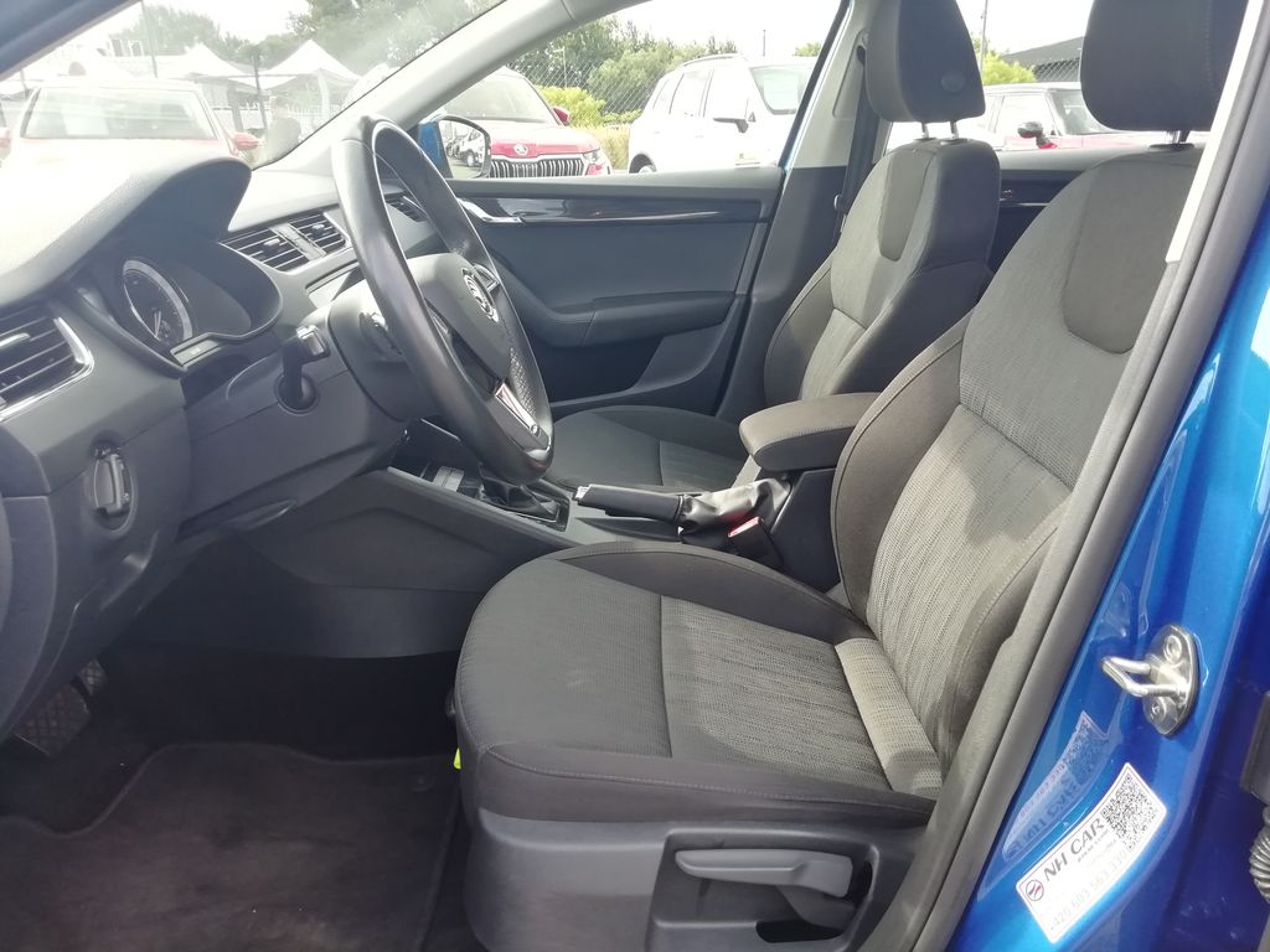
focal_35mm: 26
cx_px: 635
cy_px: 476
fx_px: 954
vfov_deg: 53.1
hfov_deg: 67.3
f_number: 2.2
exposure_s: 1/100
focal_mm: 3.21
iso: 100
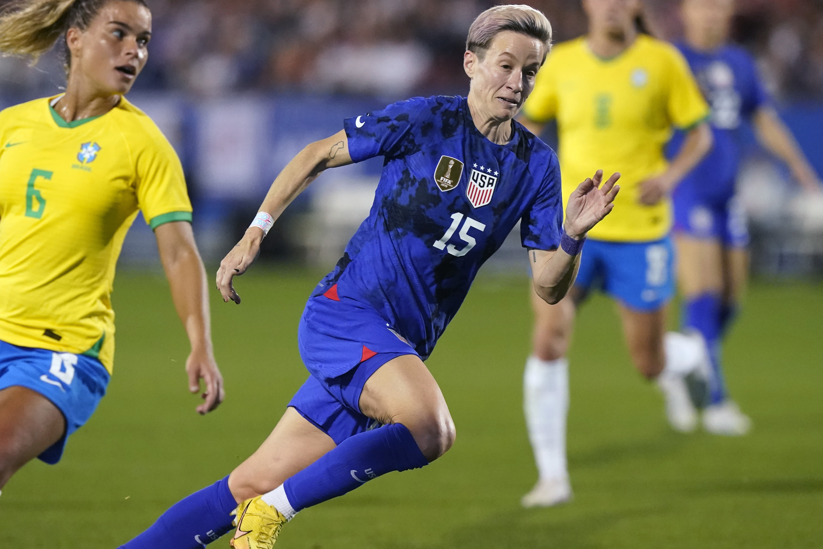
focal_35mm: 500
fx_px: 11430
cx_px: 439
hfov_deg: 4.1
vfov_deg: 2.7
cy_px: 303
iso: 8000
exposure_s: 1/1500
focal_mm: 400
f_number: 4
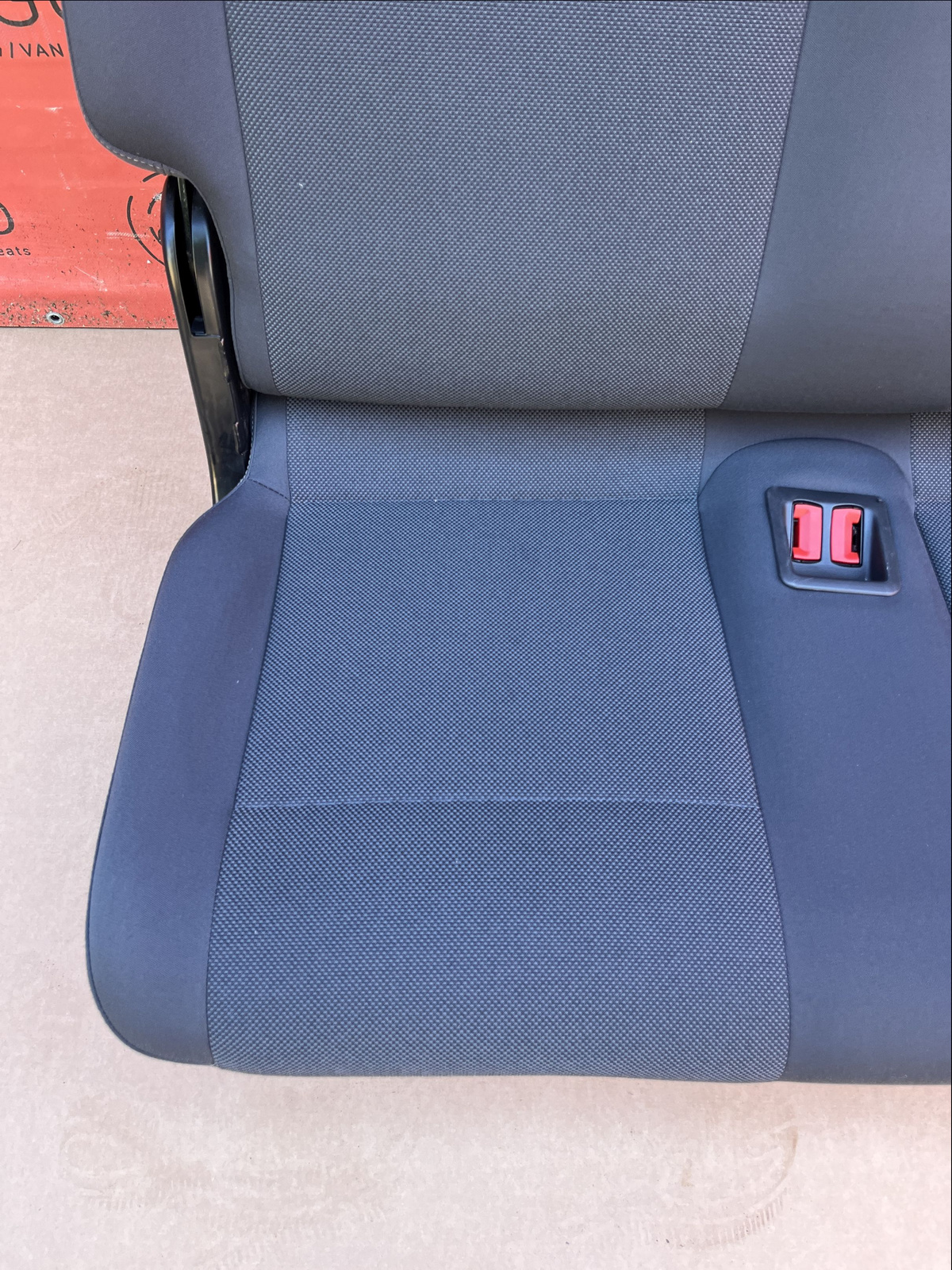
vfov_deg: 67.3
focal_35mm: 26
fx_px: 953
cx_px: 476
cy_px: 635
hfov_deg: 53.1
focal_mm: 5.1
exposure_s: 1/121
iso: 100
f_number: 1.6
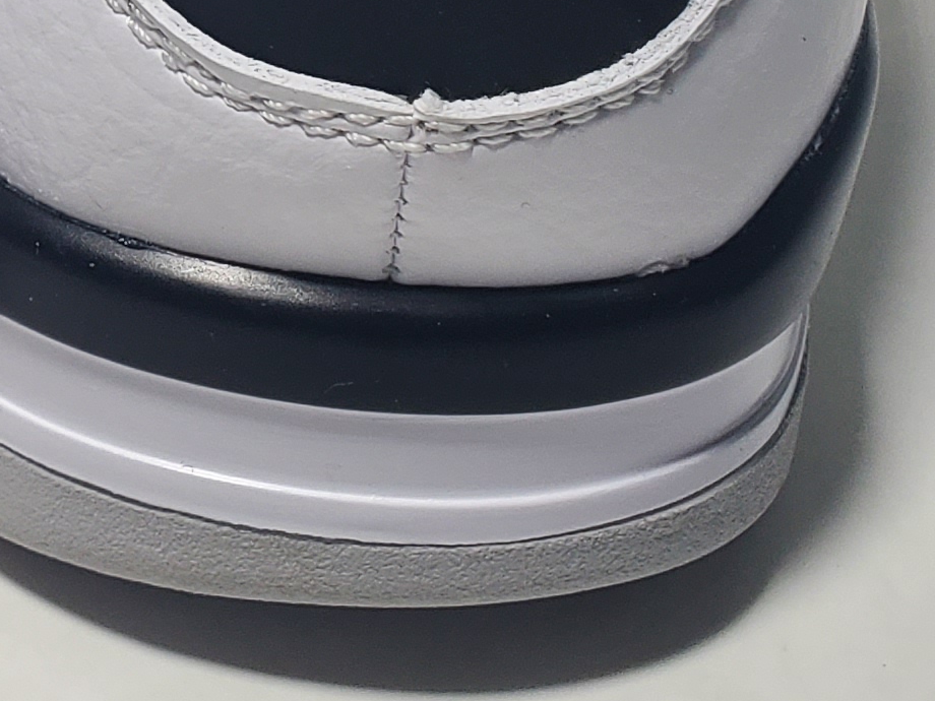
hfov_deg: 16.6
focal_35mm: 114
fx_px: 3079
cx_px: -171
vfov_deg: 12.4
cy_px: -340
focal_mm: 4.3
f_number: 2.4
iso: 50
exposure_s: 1/189
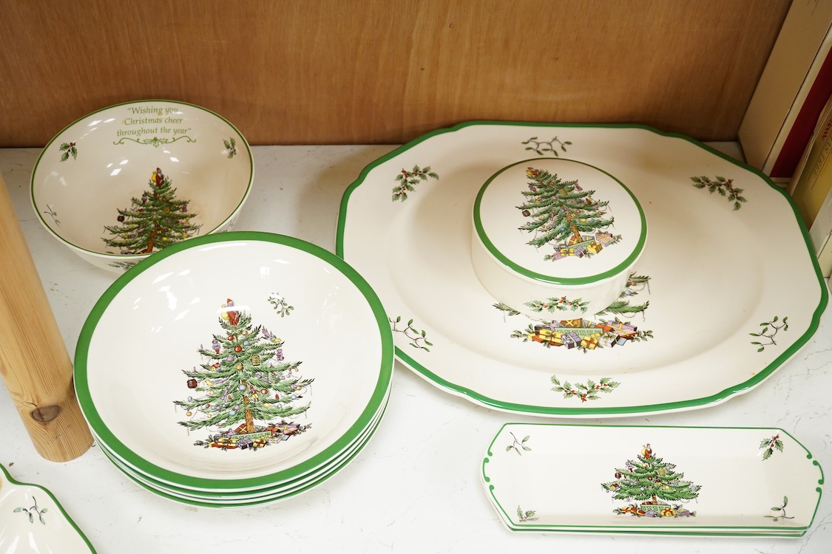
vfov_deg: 29.9
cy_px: 277
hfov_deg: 43.6
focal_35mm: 45
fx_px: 1040
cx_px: 416
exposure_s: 1/200
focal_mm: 30
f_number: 6.3
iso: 2500
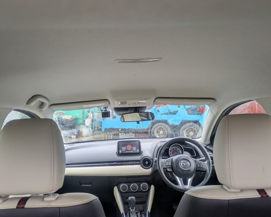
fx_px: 217
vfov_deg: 53.2
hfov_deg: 64.0
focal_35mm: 27
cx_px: 127
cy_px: 111
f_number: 1.89
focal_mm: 5.43
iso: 130
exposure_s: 1/120
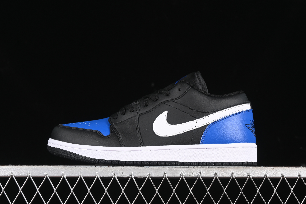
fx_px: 637
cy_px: 102
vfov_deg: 18.2
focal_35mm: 75
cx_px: 153
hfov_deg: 27.0
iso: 160
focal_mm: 50
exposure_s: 1/60
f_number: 6.3
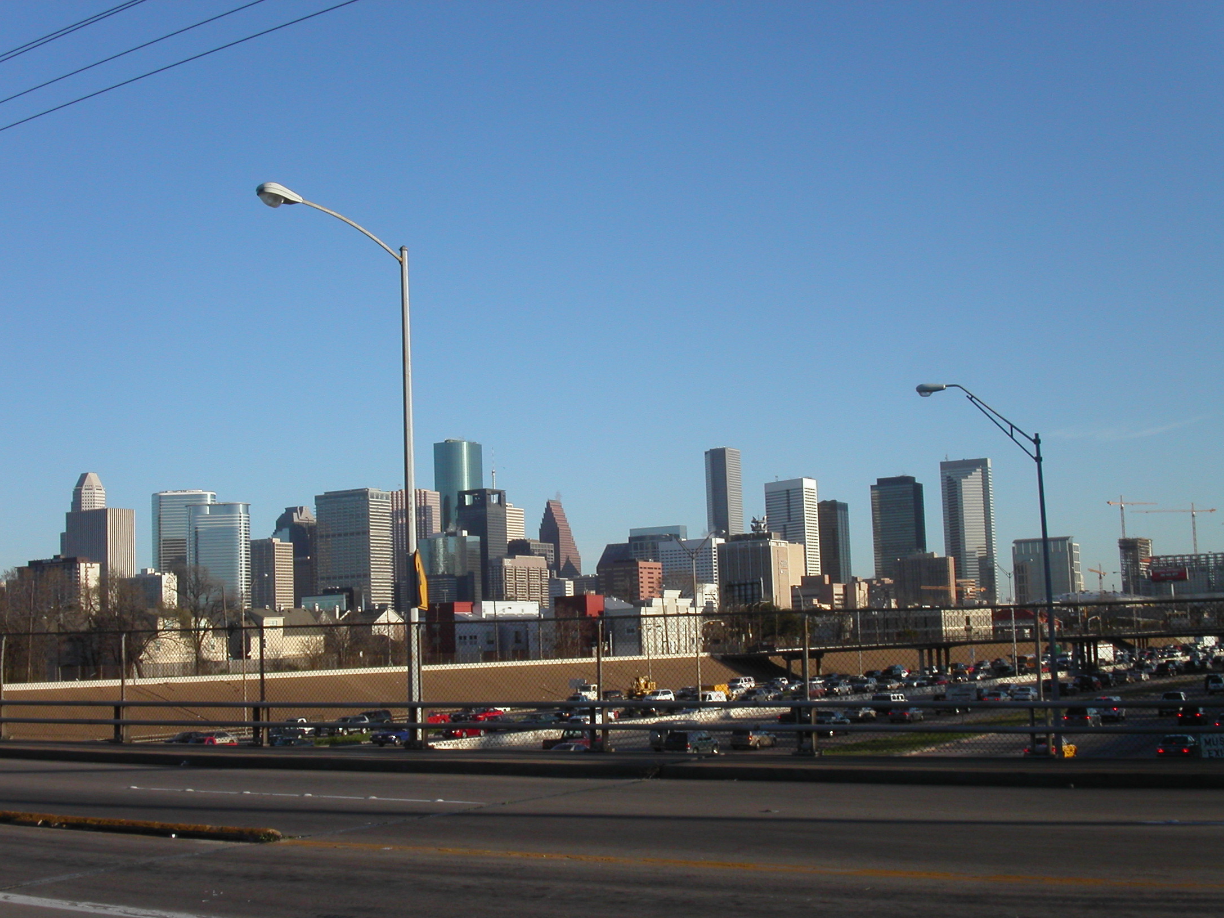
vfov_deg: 30.9
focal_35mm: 47
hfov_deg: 40.4
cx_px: 590
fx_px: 1662
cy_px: 478
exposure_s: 1/250
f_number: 8
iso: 100
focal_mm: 9.3
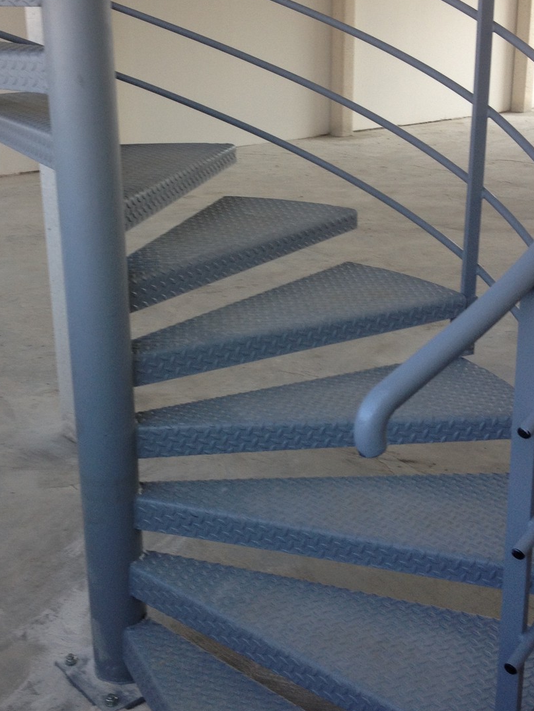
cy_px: 318
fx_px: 1069
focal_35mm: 52
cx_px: 193
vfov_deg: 36.8
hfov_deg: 27.9
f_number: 2.4
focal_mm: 4.3
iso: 50
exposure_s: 1/120
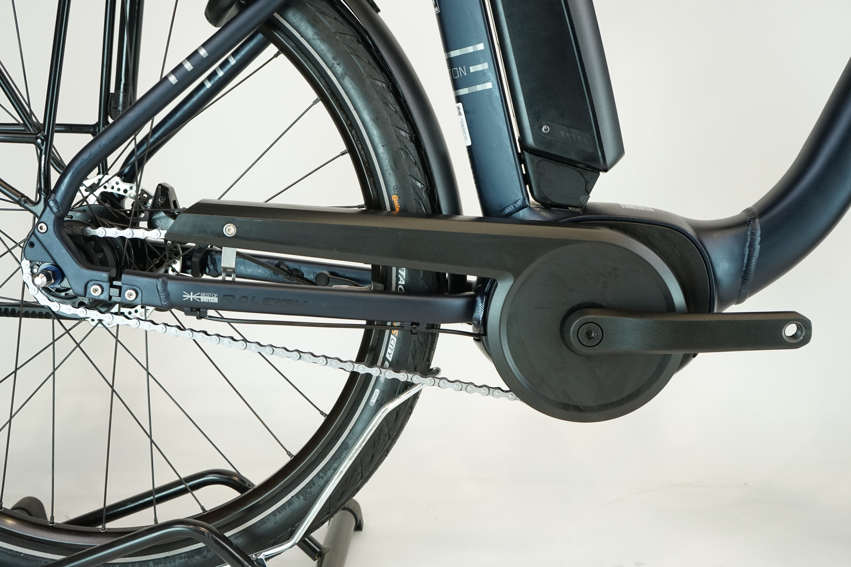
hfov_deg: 49.6
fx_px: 922
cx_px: 426
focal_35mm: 39
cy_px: 284
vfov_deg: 34.2
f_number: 5.6
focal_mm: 39
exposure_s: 1/200
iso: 1600
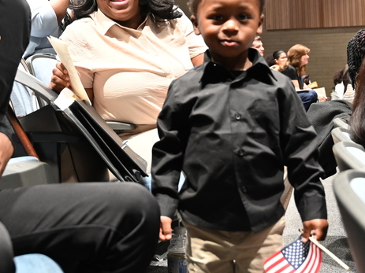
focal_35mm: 68
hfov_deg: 28.2
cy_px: 40
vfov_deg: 21.2
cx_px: 101
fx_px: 717
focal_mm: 32
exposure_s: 1/60
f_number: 4
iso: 3600
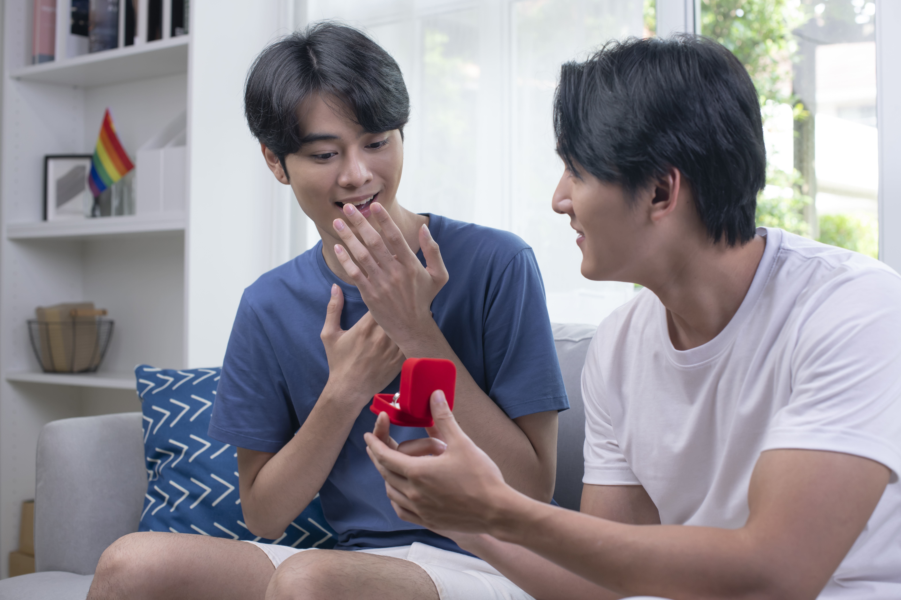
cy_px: 300
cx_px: 450
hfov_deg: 39.6
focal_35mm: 50
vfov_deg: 27.0
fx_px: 1251
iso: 200
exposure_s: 1/60
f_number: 4.5
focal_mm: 50
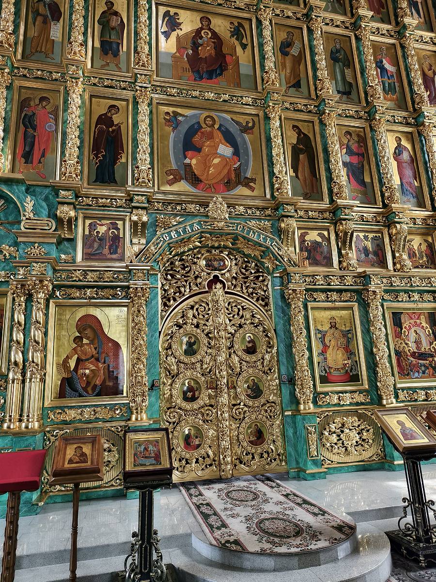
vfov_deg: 73.9
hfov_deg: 58.9
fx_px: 386
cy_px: 291
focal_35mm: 23
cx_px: 218
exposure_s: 1/100
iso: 260
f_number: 1.57
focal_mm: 6.54
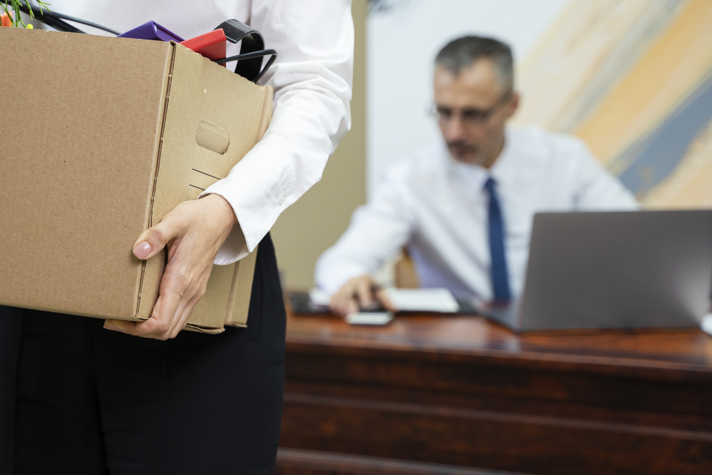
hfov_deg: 23.6
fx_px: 1701
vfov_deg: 15.9
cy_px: 232
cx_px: 254
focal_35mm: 86
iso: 1000
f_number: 3.5
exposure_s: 1/250
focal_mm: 62
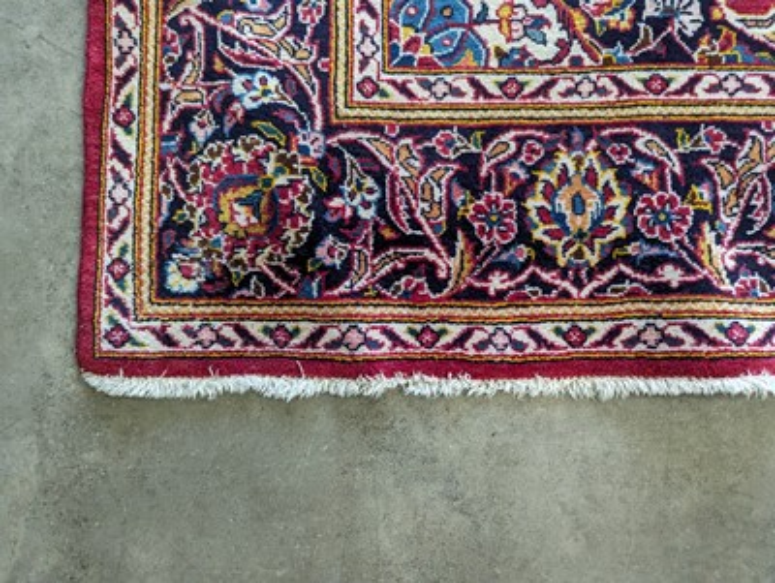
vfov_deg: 56.9
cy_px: 292
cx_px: 388
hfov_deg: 71.5
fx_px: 538
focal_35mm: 24
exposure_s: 1/143
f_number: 1.85
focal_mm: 6.81
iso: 1605
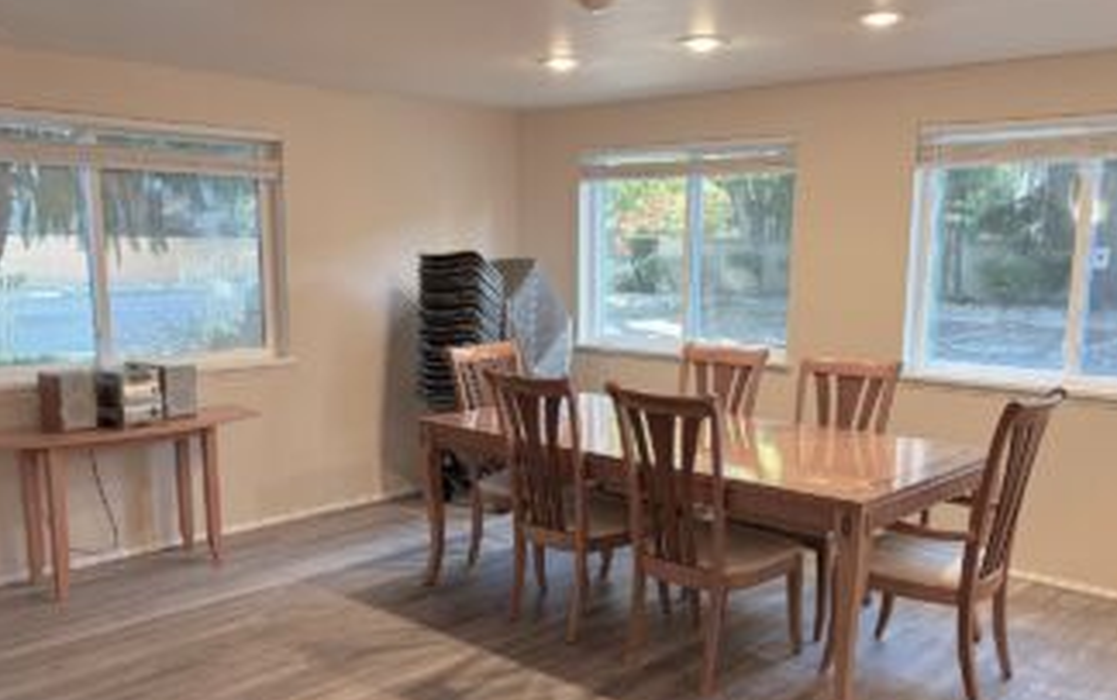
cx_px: 593
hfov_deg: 56.6
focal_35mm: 34
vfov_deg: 37.1
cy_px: 441
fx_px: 1036
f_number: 1.6
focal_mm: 5.96
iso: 160
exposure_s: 1/60
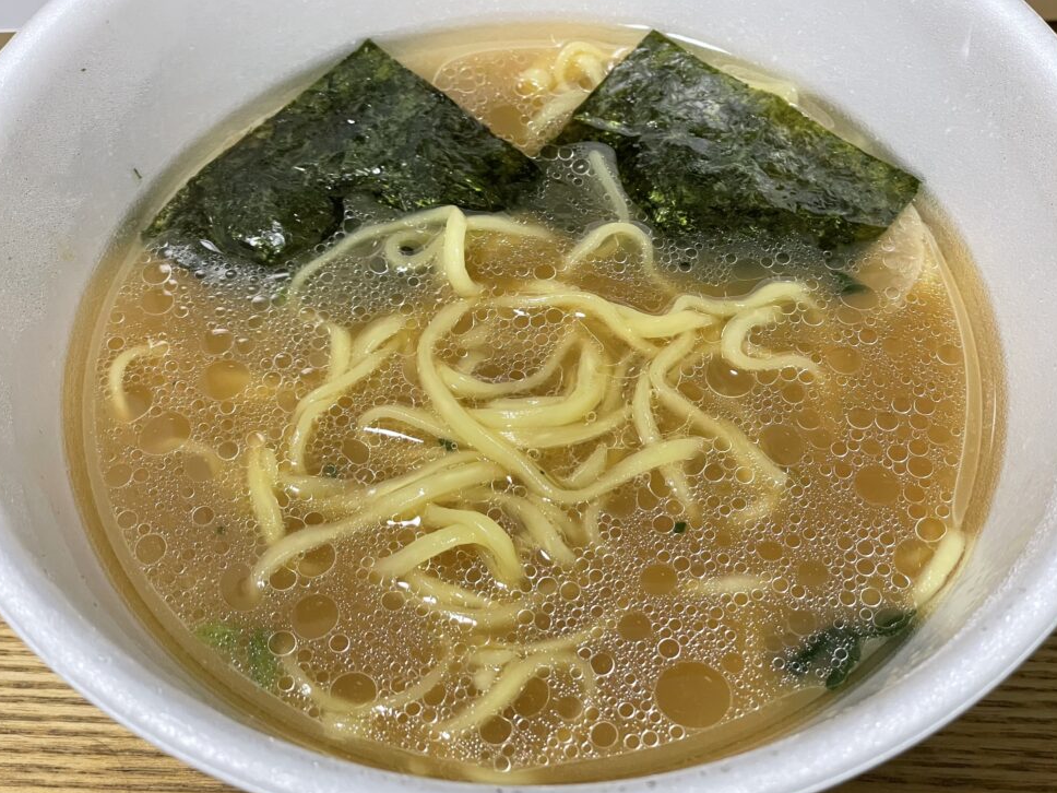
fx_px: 1679
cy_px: 401
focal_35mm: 55
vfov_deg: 26.6
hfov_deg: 34.9
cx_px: 546
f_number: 2
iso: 320
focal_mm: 6
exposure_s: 1/50
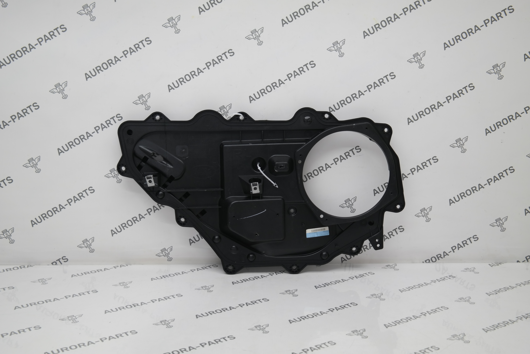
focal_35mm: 44
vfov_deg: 30.5
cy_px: 177
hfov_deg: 44.5
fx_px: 648
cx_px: 265
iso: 200
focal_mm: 29
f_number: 4
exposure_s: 1/60
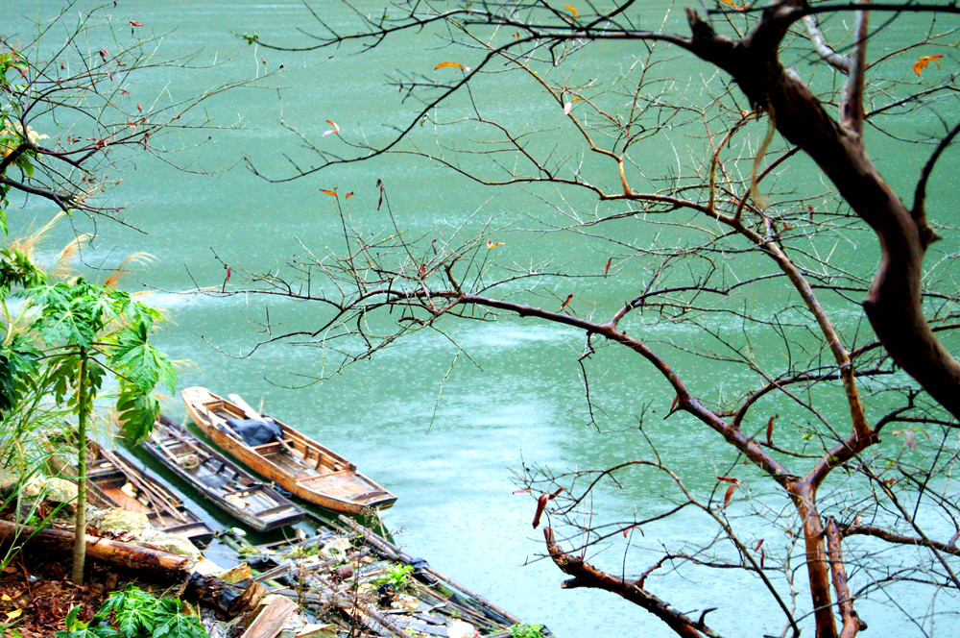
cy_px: 319
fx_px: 2197
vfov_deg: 16.5
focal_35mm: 82
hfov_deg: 24.6
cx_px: 480
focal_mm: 55
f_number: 5.6
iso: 1600
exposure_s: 1/125
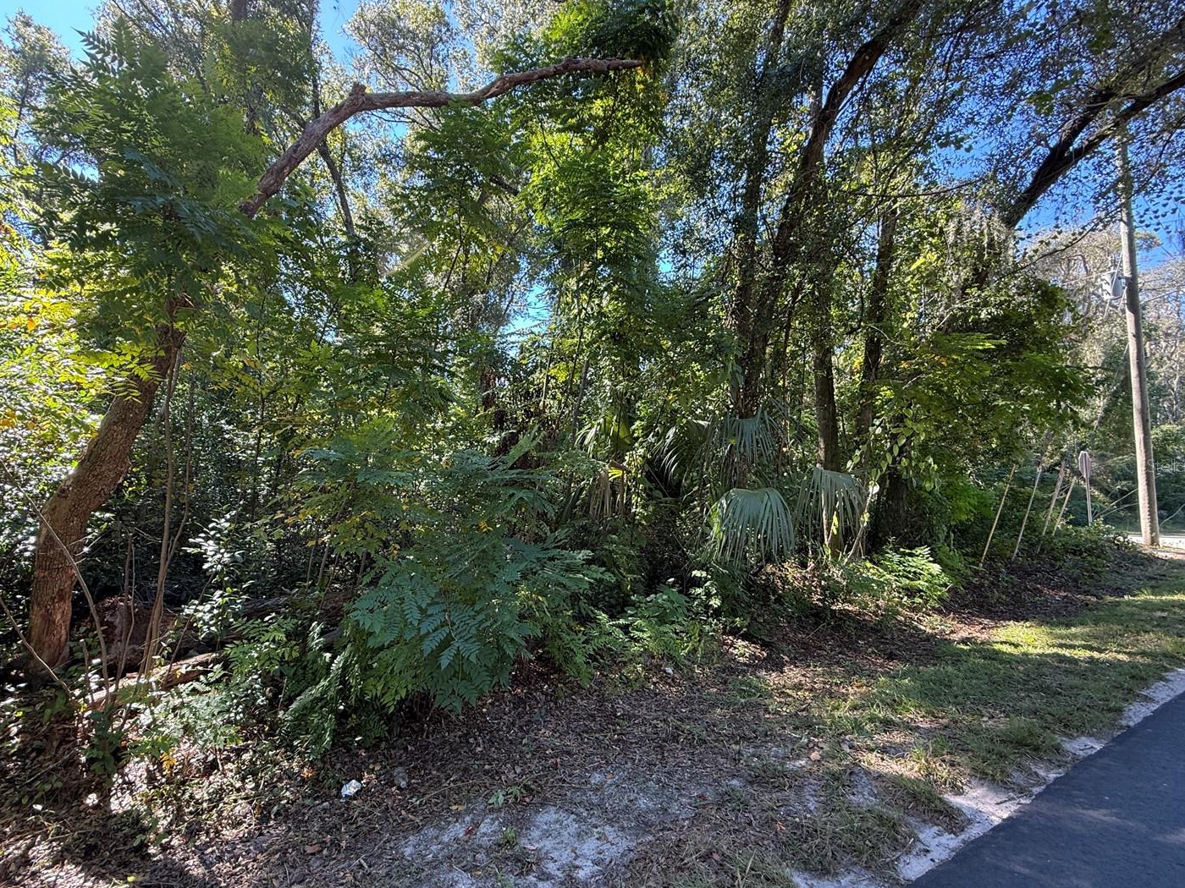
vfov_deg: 78.1
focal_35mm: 16
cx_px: 549
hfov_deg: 94.3
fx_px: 548
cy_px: 465
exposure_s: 1/99
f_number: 2.2
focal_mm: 2.22
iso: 80
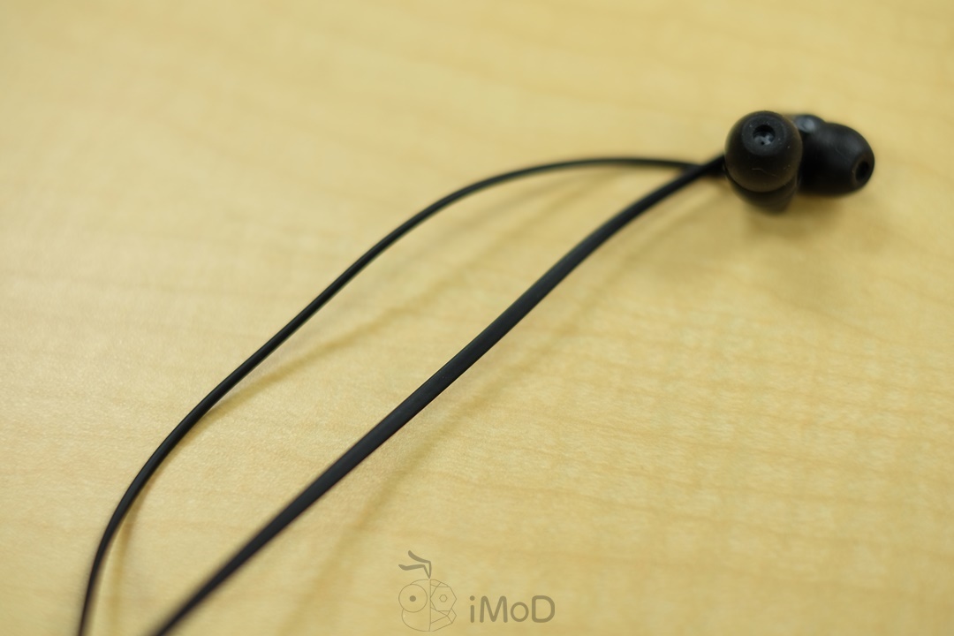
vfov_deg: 25.5
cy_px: 318
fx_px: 1404
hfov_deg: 37.5
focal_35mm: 53
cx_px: 477
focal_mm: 35
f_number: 2
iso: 200
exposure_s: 1/60
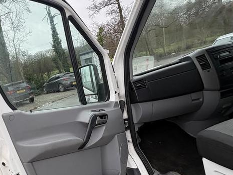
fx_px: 182
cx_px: 60
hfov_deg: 61.9
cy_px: 113
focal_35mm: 27
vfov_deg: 50.6
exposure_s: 1/99
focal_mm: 2.22
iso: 80
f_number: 2.2
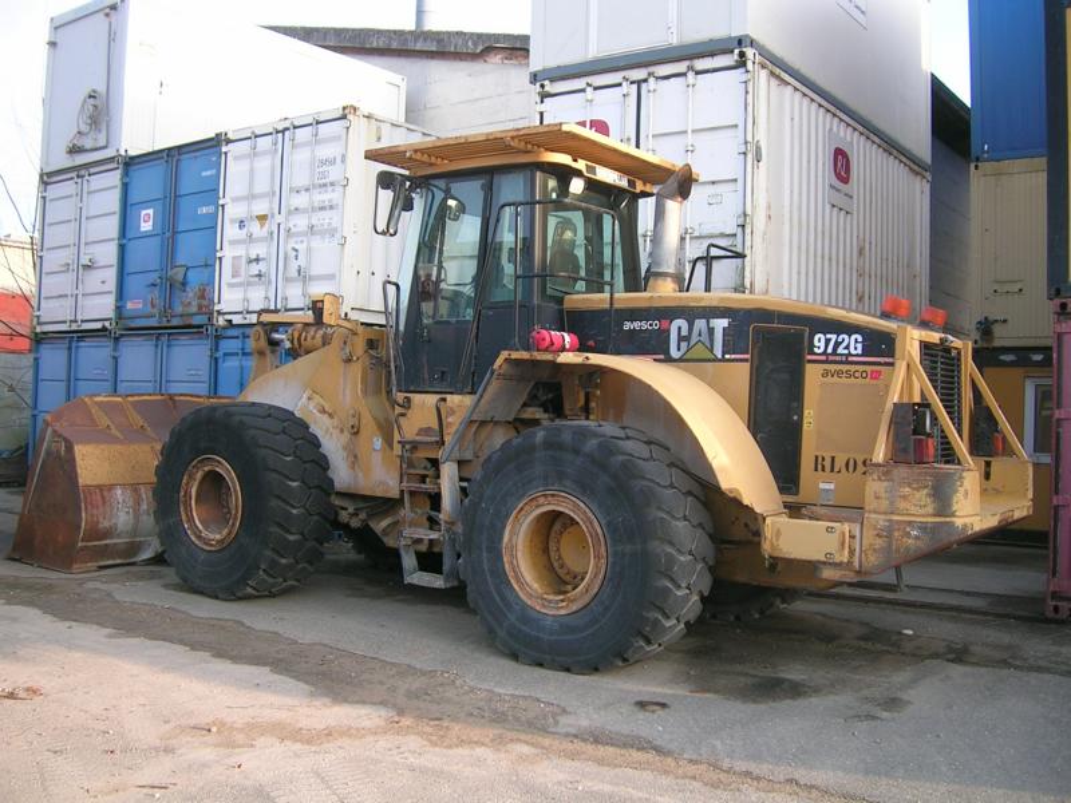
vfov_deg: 40.7
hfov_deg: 52.6
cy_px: 402
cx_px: 536
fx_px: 1083
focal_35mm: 35
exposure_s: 1/119
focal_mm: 5.4
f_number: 2.8
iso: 50
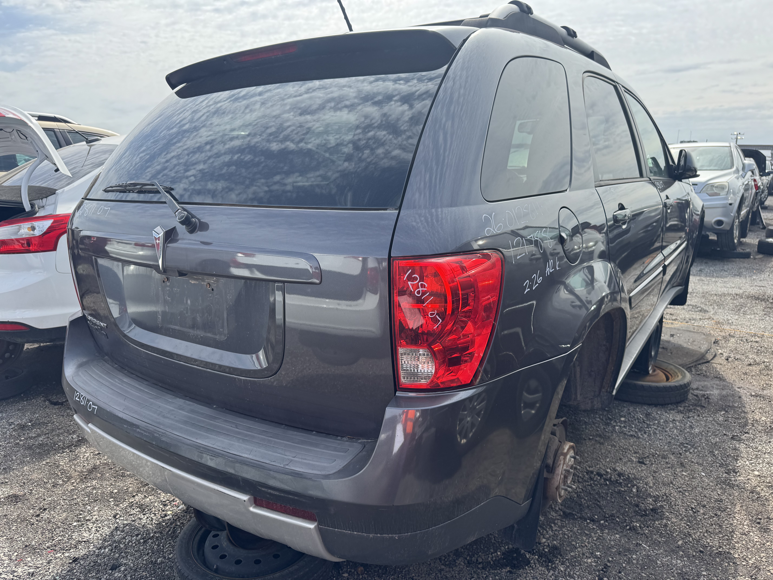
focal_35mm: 24
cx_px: 386
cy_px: 290
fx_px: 536
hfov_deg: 71.6
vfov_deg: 56.8
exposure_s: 1/2041
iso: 80
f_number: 1.78
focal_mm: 6.76
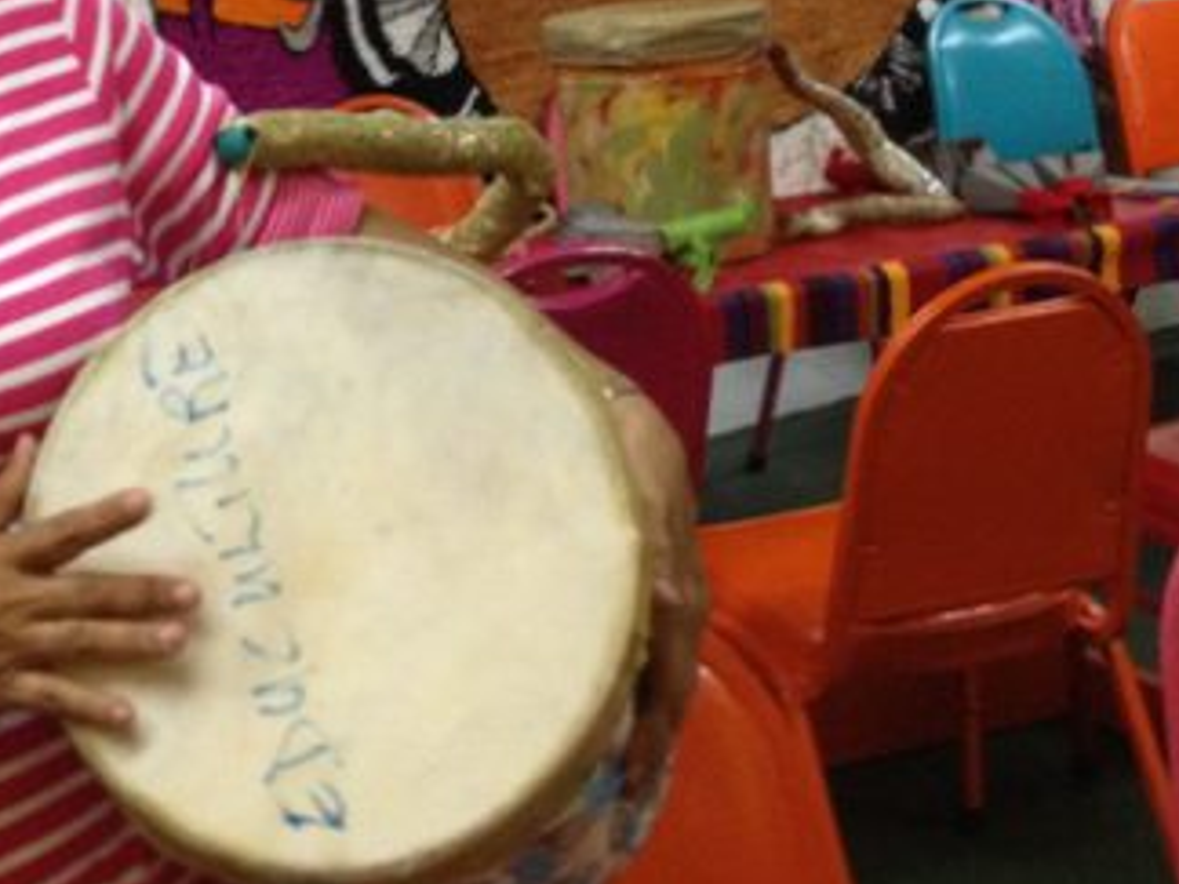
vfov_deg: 17.3
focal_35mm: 83
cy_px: -36
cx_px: 218
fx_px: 2827
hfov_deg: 23.2
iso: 250
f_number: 2.4
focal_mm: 4.28
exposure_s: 1/20
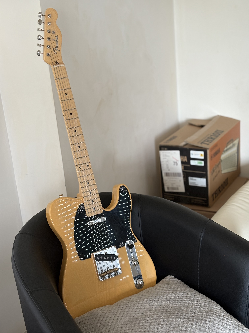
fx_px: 499
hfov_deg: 28.0
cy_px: 166
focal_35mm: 52
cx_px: 124
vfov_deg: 36.8
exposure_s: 1/47
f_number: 1.6
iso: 160
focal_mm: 5.96
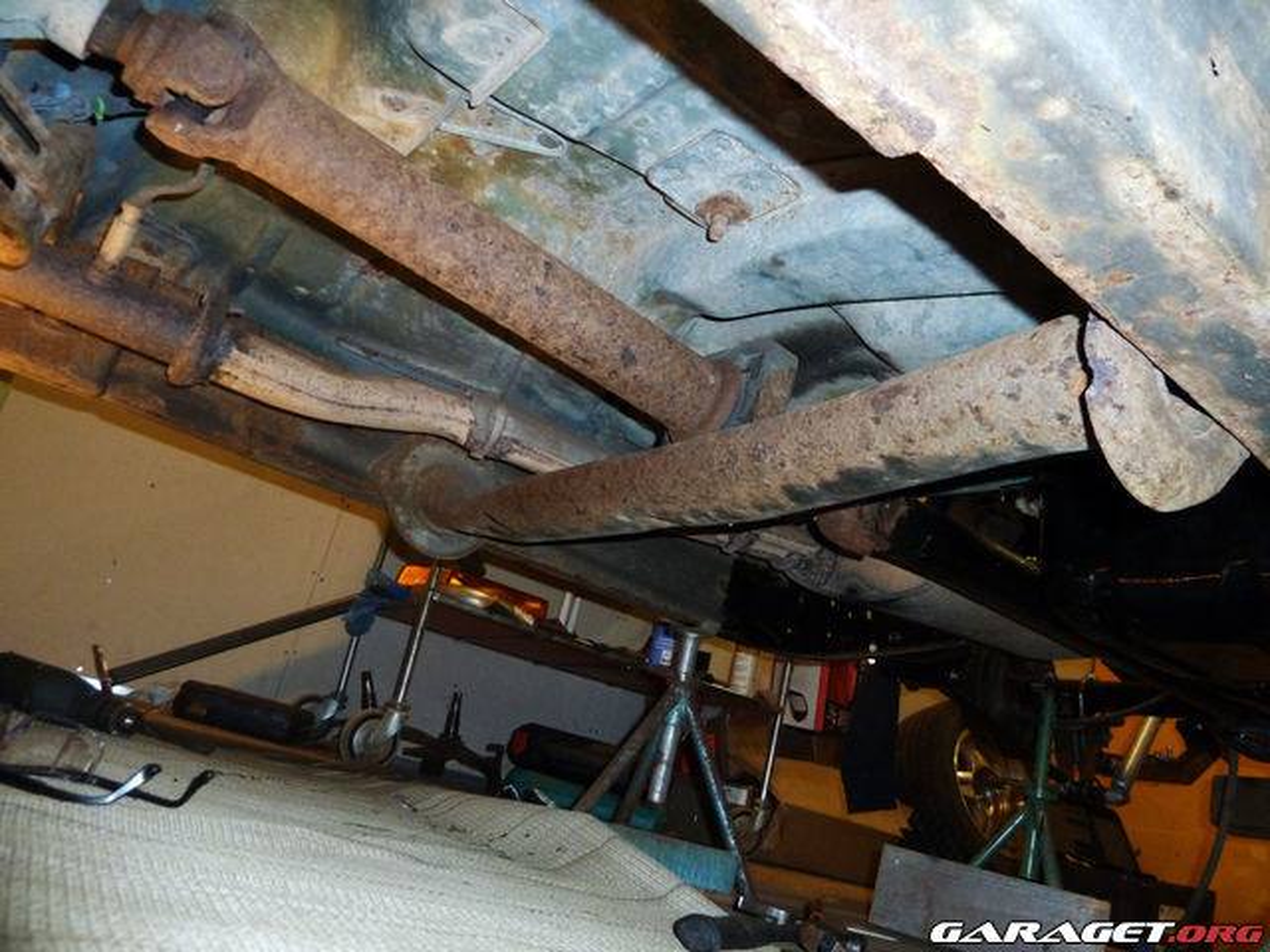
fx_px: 917
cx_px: 635
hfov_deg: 69.4
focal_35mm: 25
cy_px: 476
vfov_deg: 54.9
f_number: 3.3
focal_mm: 4.1
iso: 320
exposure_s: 1/30
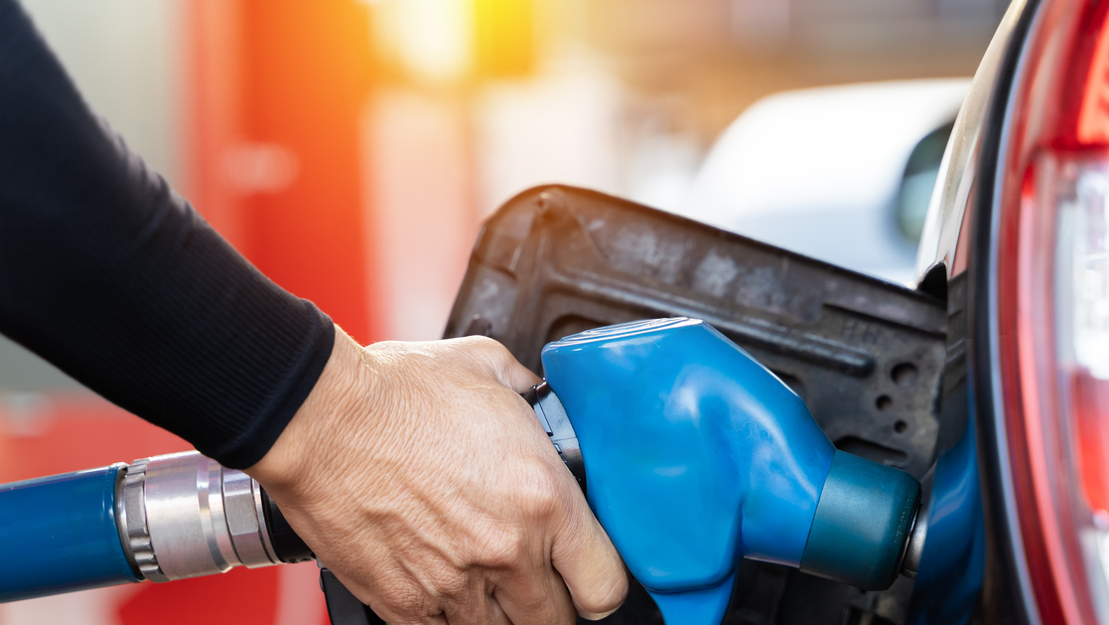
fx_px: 3177
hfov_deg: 19.8
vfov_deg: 11.2
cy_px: 479
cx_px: 535
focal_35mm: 108
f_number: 3.5
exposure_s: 1/60
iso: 400
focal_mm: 75
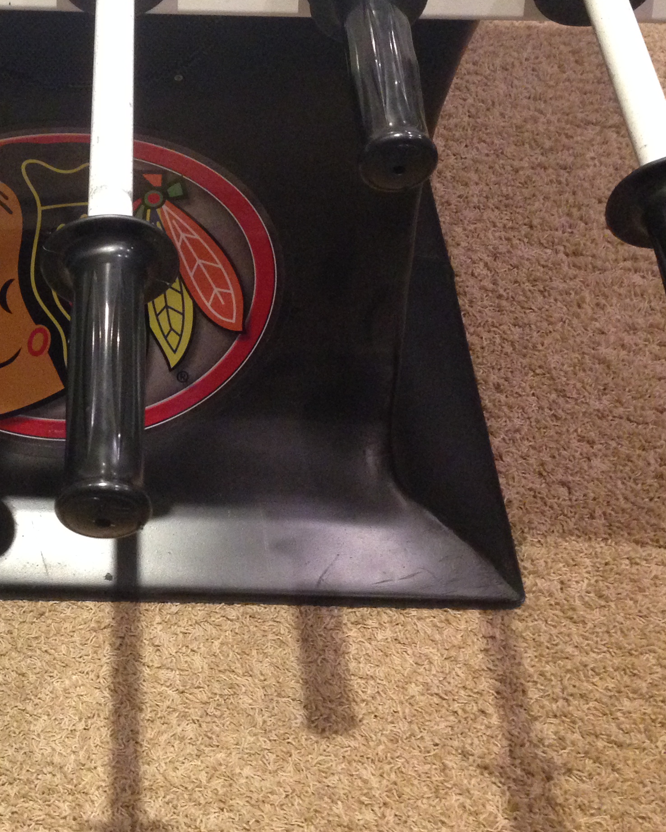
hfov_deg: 25.8
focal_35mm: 57
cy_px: 345
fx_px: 1404
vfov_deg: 32.9
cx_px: 58
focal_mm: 4.12
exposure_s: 1/20
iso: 320
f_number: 2.4
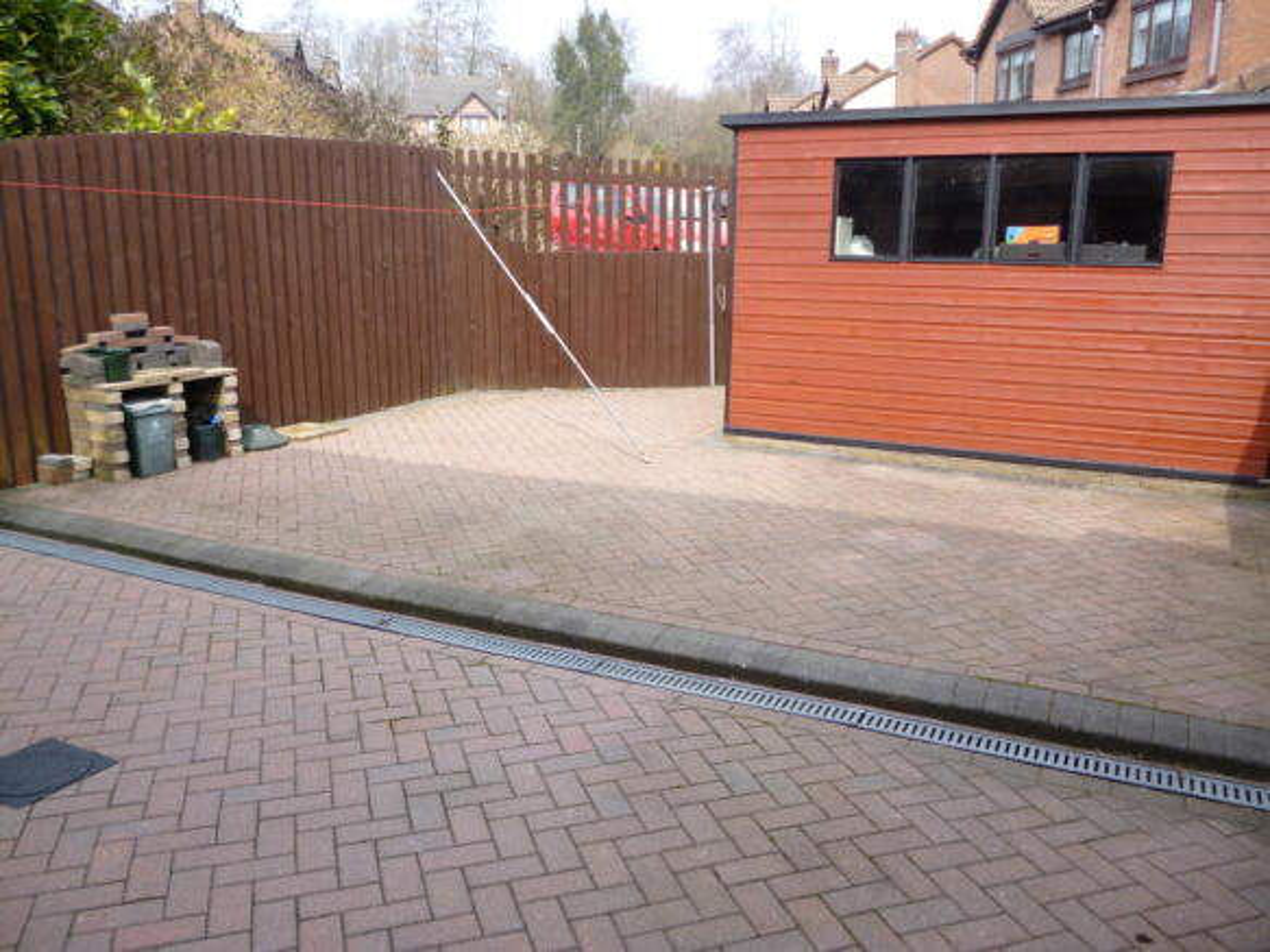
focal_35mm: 28
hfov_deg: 63.5
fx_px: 1027
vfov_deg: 49.7
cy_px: 476
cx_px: 635
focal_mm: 5
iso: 100
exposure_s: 1/320
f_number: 3.1
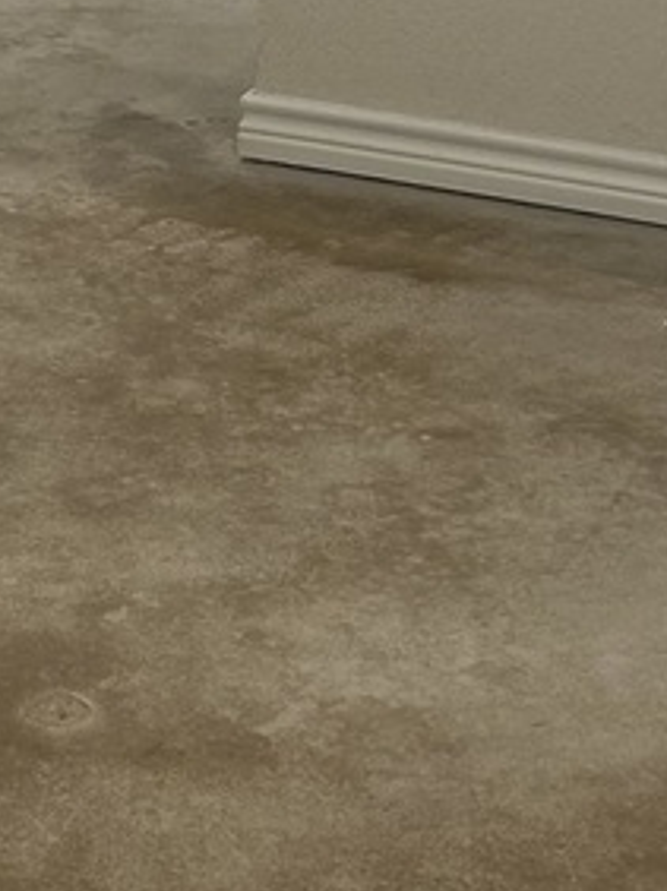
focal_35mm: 133
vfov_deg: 13.8
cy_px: -506
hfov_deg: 11.1
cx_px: 164
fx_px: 3422
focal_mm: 5.7
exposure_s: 1/120
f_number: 1.5
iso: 80
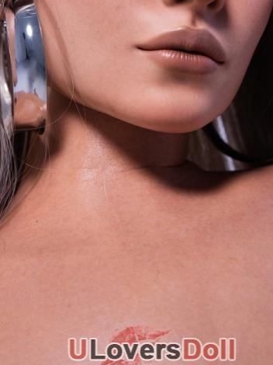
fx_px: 1358
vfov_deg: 15.1
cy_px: 33
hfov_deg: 11.5
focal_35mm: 129
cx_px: 152
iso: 250
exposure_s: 1/50
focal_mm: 70
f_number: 5.6
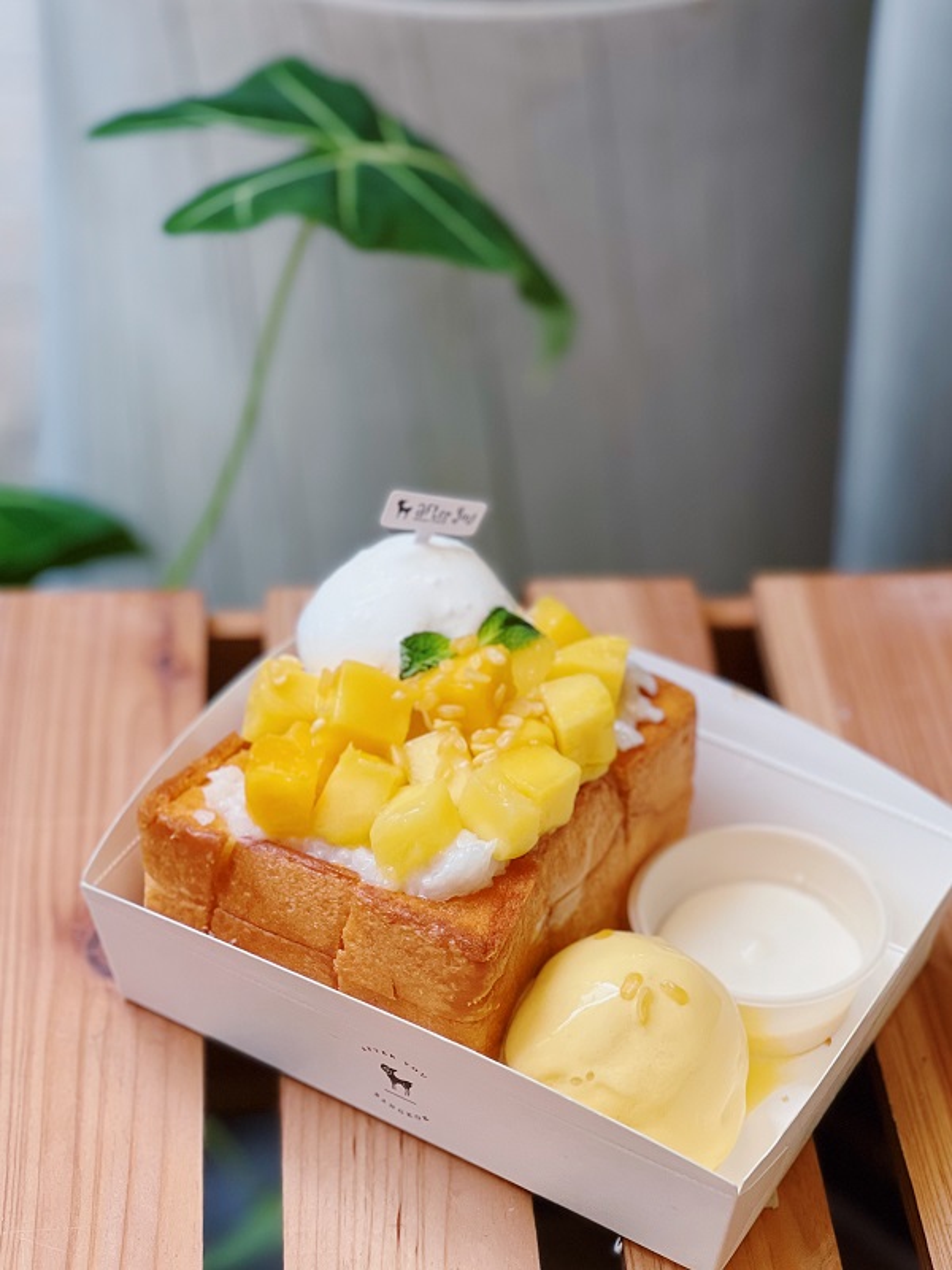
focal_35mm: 77
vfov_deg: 25.3
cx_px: 476
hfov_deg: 19.1
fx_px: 2824
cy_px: 635
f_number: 2.8
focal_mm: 9
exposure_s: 1/121
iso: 125
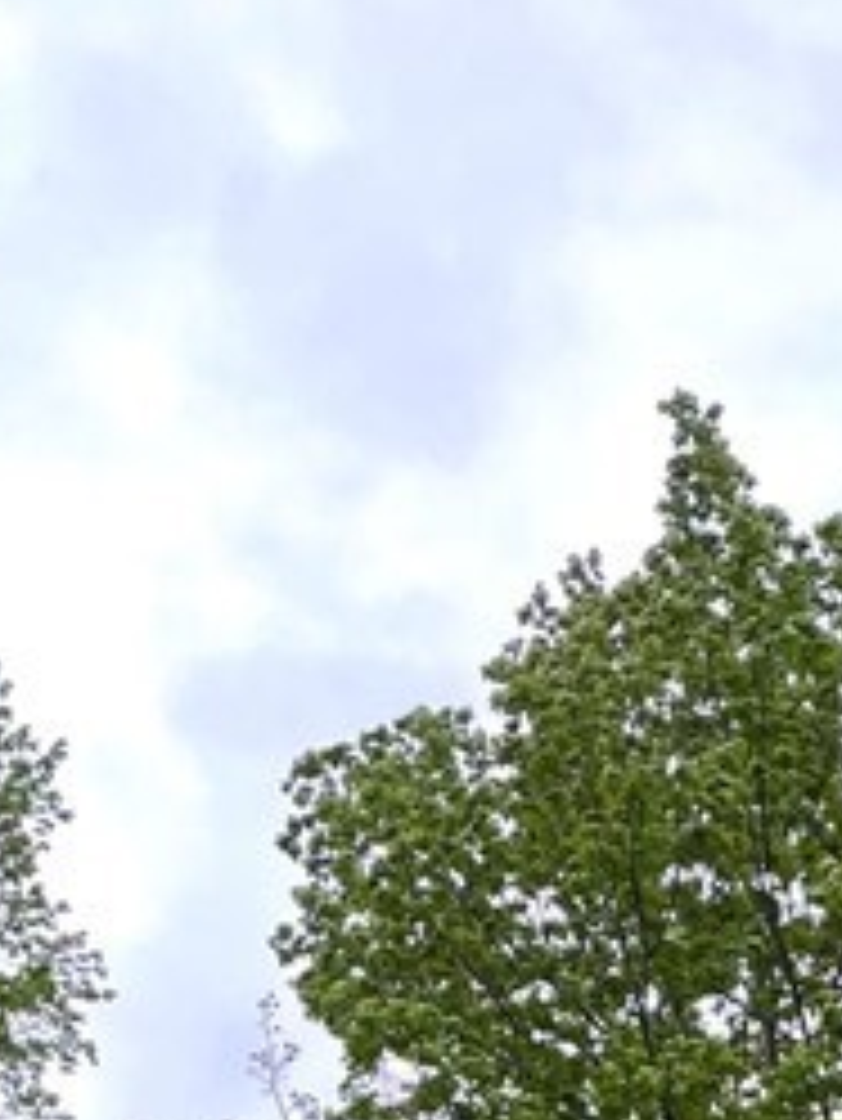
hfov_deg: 13.5
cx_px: 941
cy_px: 2159
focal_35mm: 107
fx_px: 3467
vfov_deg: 15.2
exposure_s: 1/121
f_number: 1.6
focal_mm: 4.2
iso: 40
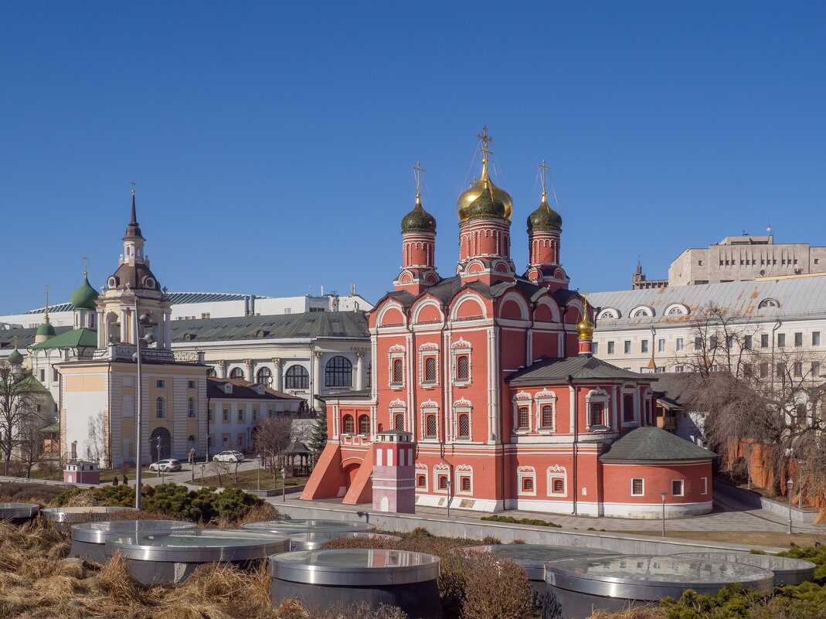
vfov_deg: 35.9
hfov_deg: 46.8
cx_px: 413
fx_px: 954
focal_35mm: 40
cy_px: 310
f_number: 8
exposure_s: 1/1000
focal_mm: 20
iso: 250
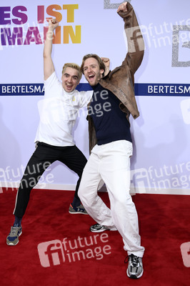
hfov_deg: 41.0
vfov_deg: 58.8
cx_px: 95
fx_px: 254
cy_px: 143
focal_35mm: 32
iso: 800
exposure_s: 1/200
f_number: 5.6
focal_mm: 32
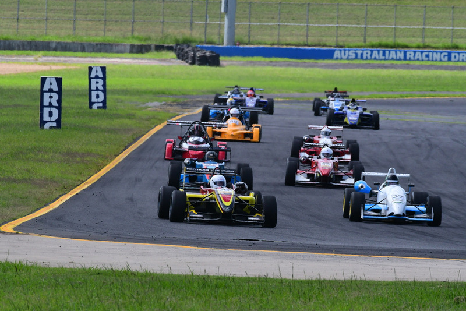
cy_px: 156
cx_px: 233
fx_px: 7769
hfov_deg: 3.4
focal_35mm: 600
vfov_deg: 2.3
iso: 800
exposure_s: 1/640
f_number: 13
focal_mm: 400
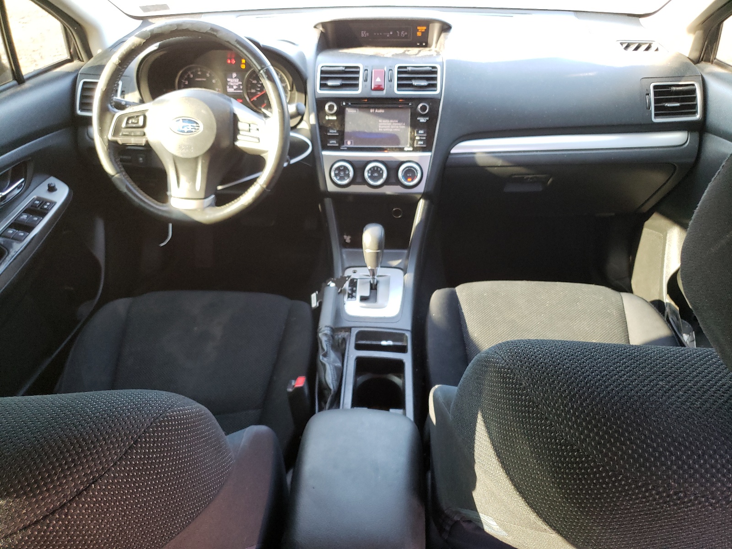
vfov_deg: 53.1
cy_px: 274
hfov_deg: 67.3
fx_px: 550
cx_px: 366
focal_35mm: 26
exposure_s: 1/60.2
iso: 123
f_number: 1.5
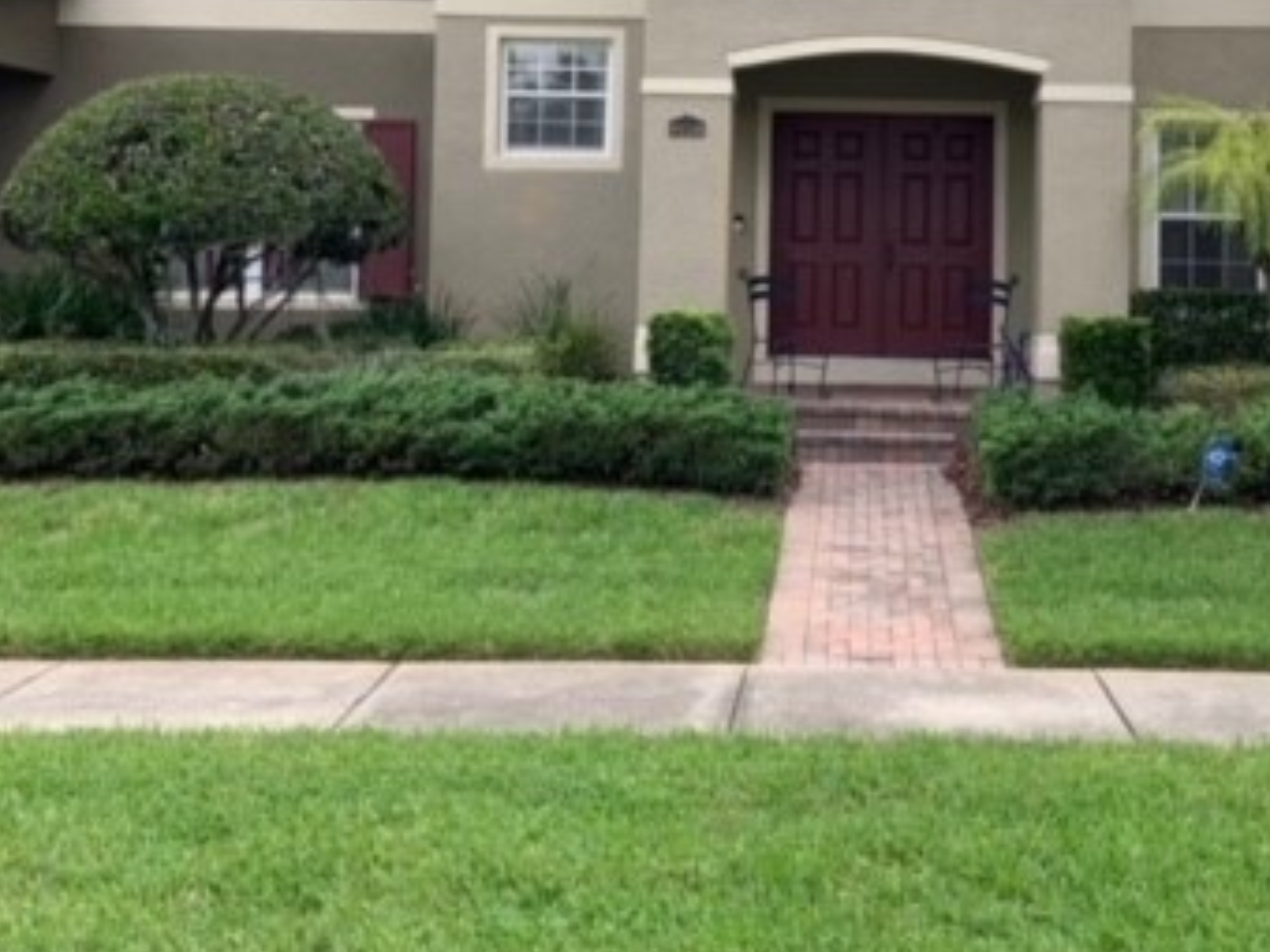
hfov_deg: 38.4
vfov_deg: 29.0
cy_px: 190
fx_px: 1798
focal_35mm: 49
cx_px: 863
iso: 25
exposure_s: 1/295
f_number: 1.8
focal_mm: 4.25
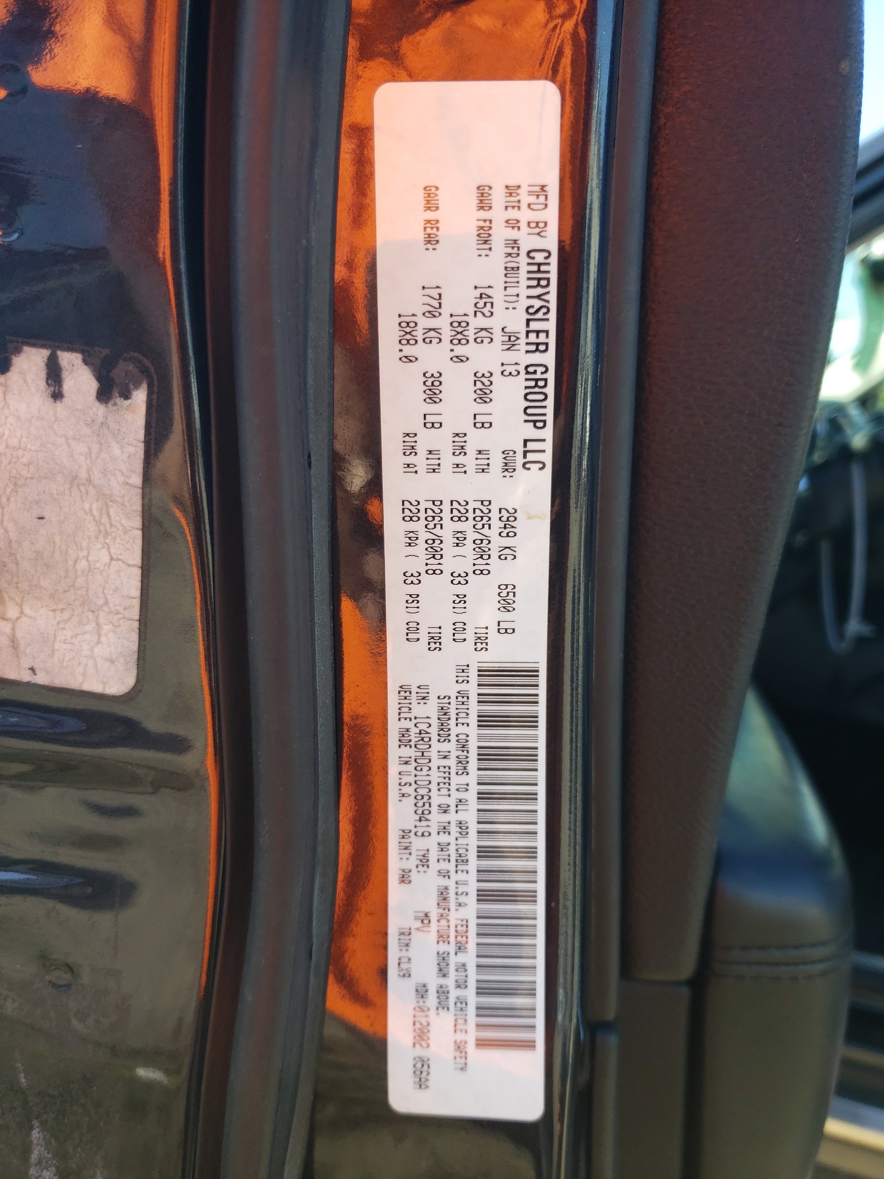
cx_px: 442
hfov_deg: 53.1
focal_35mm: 26
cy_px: 590
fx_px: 885
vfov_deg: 67.3
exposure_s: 1/455
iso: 50
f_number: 1.5
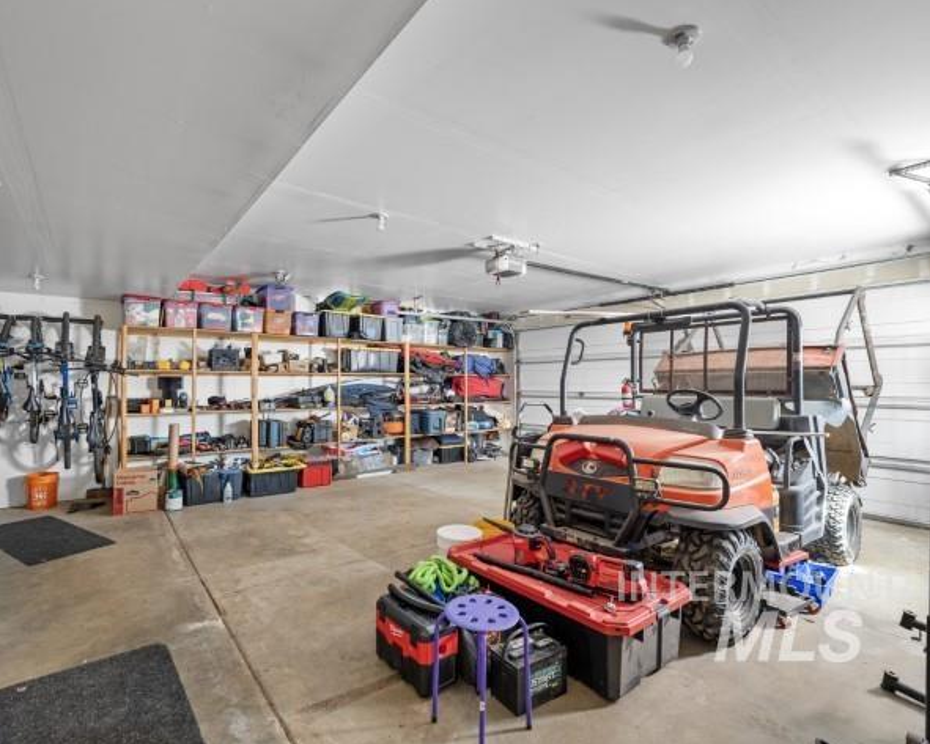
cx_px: 414
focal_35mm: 16
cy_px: 373
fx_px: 440
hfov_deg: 92.7
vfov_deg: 80.4
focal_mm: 14
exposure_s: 1.6
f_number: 4
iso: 125
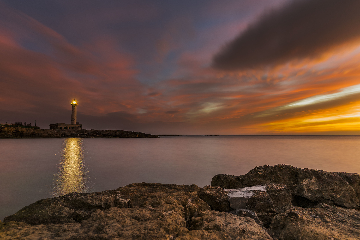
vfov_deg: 62.0
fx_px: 200
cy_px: 120
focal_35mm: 20
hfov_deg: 84.0
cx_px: 180
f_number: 5
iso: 250
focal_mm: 20
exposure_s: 30
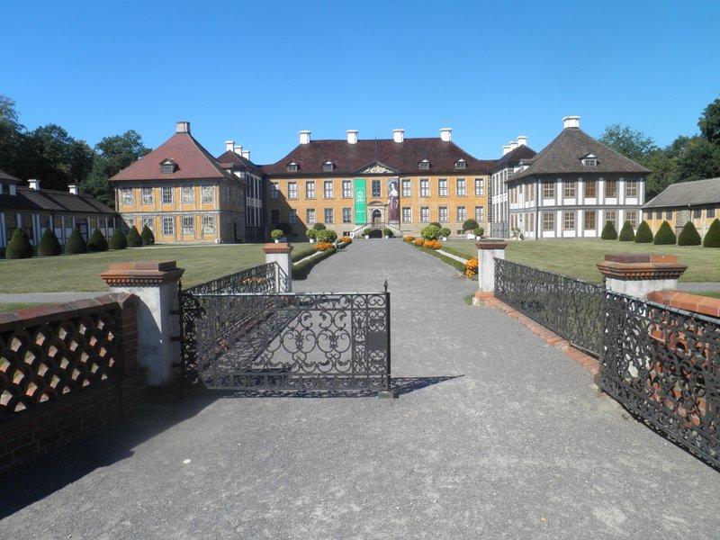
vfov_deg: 49.7
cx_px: 360
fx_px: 582
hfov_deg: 63.4
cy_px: 270
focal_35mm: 28
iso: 64
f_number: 8.3
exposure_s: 1/125
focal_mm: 5
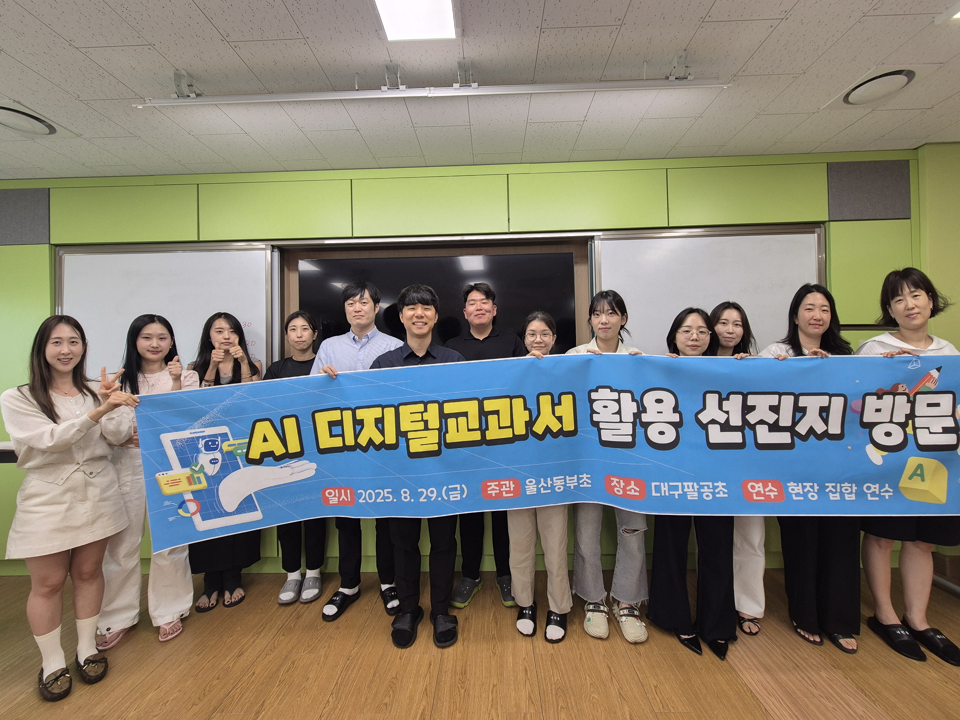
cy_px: 360
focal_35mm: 13
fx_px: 361
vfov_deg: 89.9
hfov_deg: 106.2
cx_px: 480
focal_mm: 2.2
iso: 80
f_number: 2.2
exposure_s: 1/60
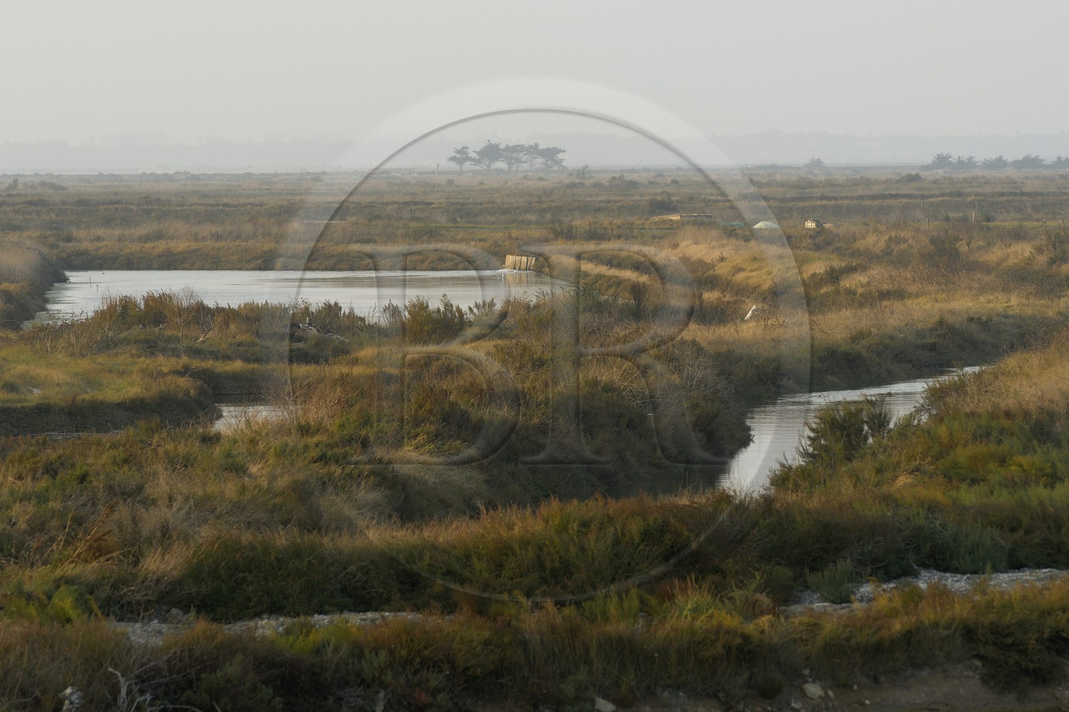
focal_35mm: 232
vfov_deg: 5.9
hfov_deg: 8.9
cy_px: 356
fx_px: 6902
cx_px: 534
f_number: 4.2
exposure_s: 1/160
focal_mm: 155
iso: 100
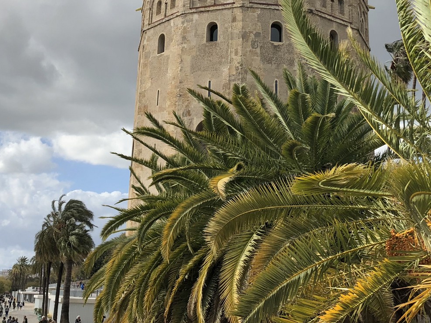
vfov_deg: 25.4
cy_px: 84
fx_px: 710
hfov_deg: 33.8
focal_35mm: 57
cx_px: 223
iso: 20
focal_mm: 3.99
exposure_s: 1/2558
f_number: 1.8
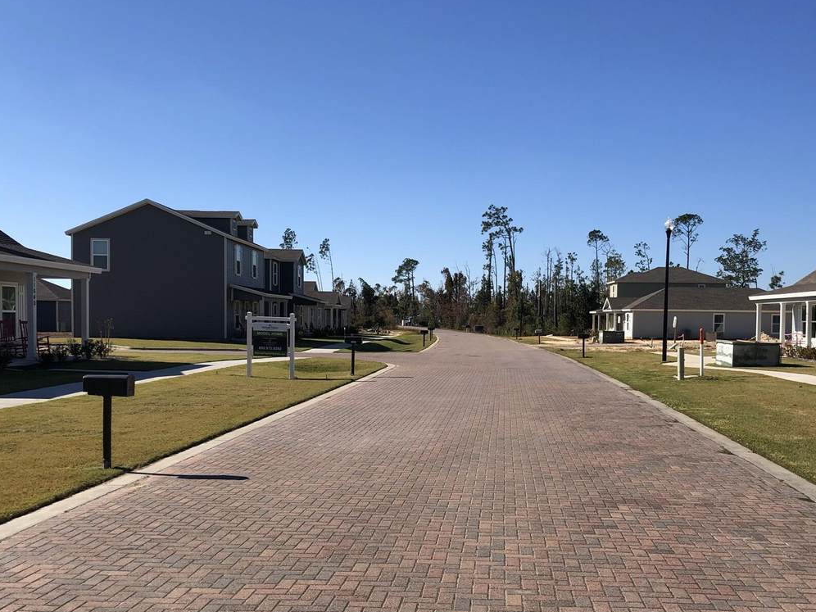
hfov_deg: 51.2
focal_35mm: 36
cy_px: 362
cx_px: 456
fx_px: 849
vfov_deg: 39.5
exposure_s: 1/2404
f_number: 1.8
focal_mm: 4
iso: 20
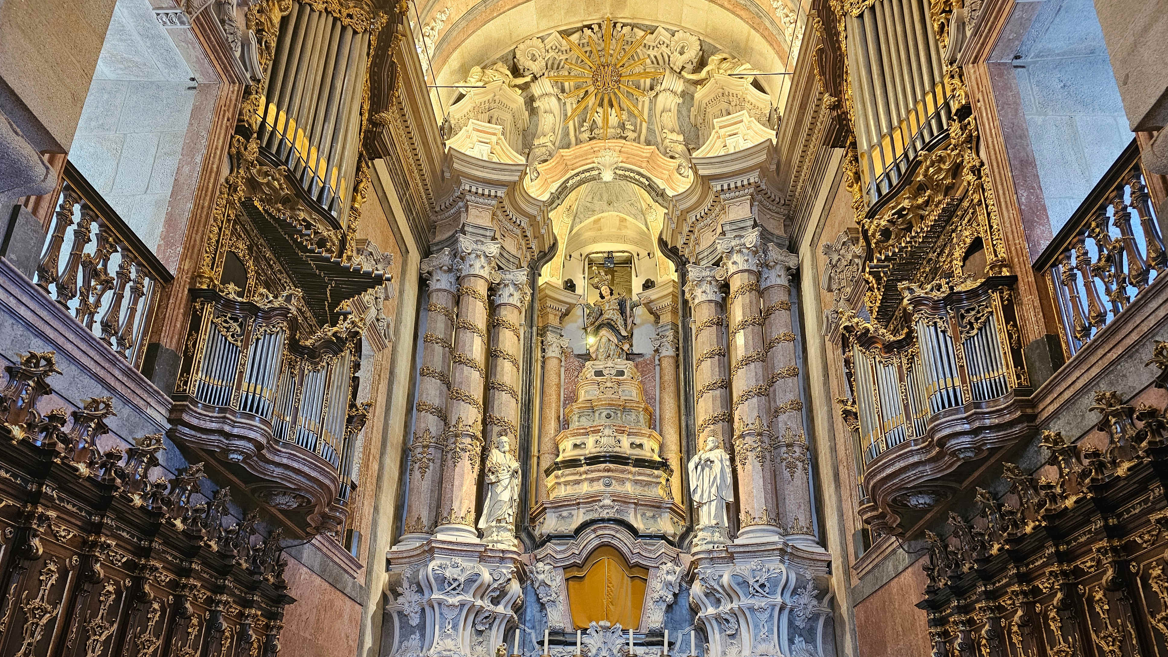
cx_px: 576
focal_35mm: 26
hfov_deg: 71.9
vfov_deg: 43.6
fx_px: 805
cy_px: 449
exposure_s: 1/52
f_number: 1.7
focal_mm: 6.3
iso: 320
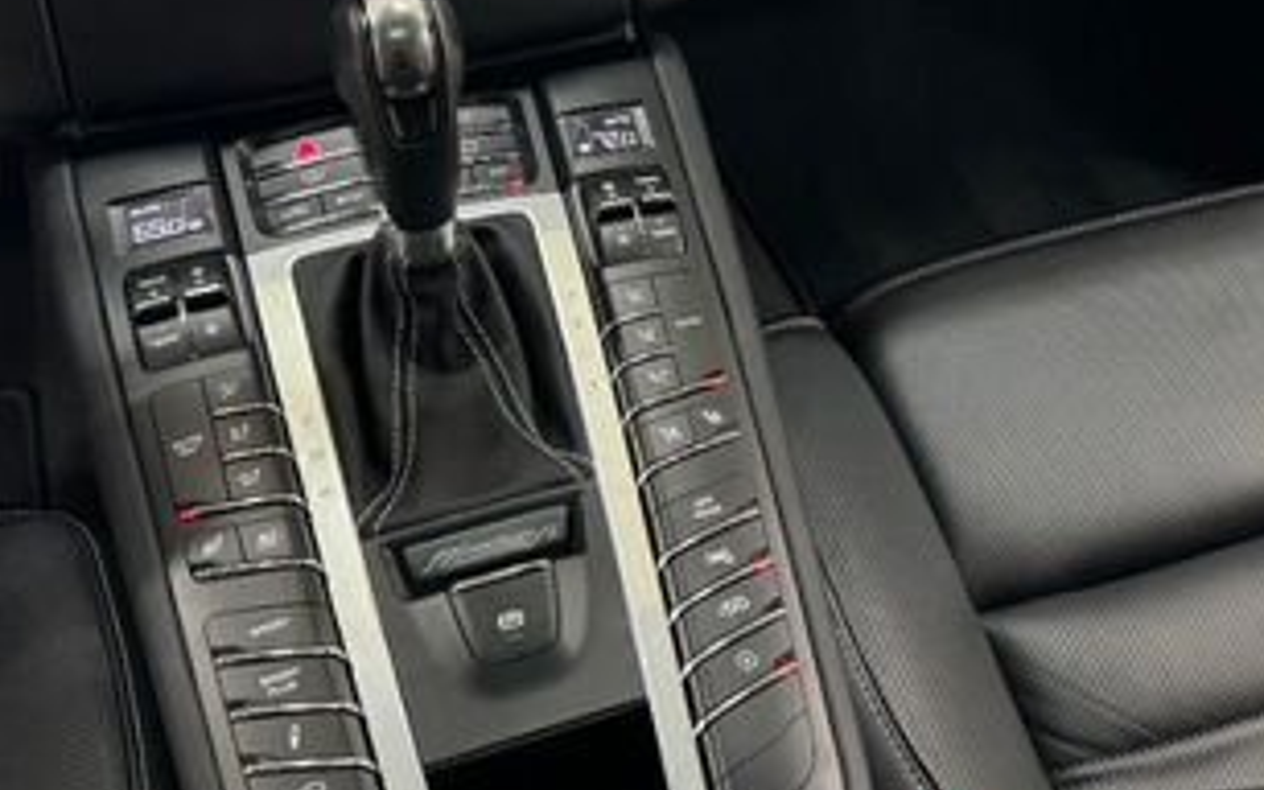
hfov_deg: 37.6
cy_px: 66
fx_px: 1826
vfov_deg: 23.7
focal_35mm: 53
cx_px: 885
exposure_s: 1/31
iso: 800
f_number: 1.78
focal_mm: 6.86
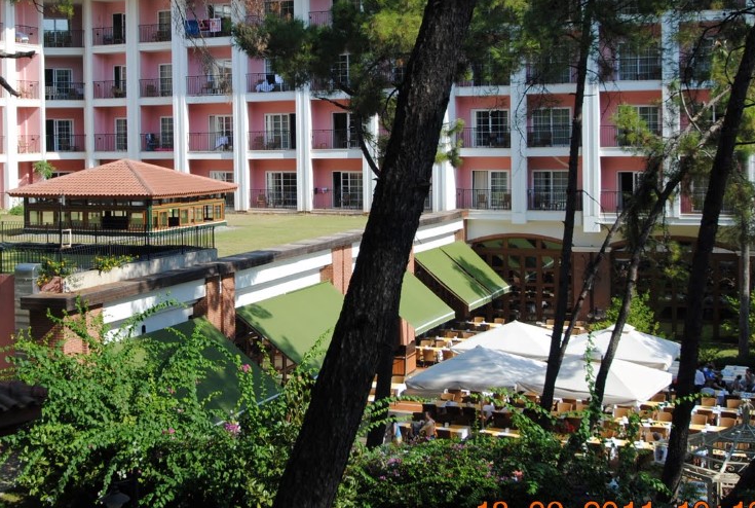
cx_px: 290
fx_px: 1177
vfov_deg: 24.2
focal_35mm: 56
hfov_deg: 35.4
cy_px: 179
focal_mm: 24
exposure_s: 1/200
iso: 100
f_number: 7.1
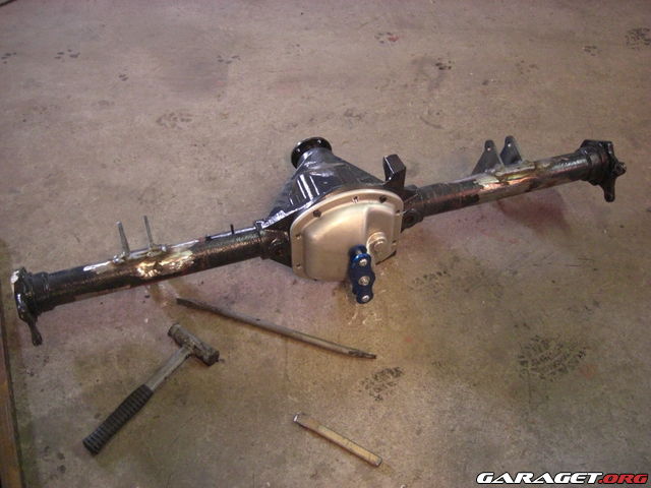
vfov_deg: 37.7
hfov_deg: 49.0
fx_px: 715
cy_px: 244
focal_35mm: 38
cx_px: 326
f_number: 2.8
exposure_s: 1/50
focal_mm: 7.9
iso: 800
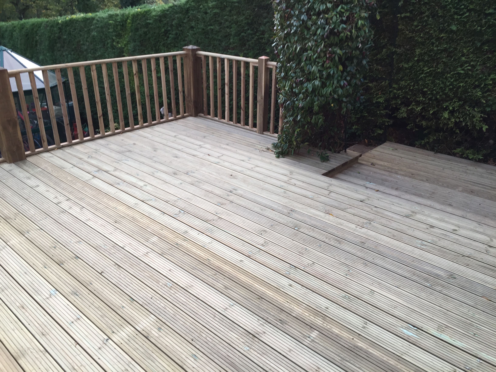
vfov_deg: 48.2
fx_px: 416
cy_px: 186
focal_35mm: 29
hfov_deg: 61.7
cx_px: 248
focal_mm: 4.15
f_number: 2.2
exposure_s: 1/100
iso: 40
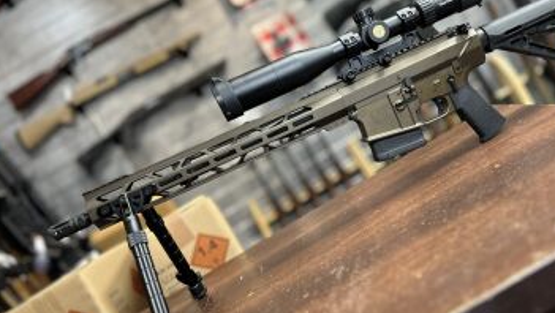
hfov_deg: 59.2
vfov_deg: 35.7
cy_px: 138
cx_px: 315
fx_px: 486
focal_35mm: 33
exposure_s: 1/50
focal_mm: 5.7
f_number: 1.5
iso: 125
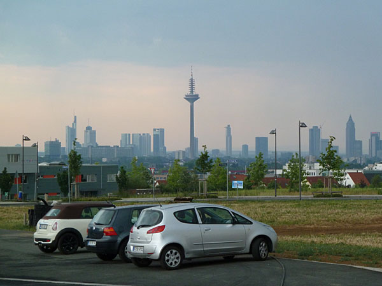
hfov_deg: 14.4
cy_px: 143
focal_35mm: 137
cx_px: 191
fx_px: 1512
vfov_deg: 10.8
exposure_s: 1/50
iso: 320
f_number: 4.5
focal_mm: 22.5
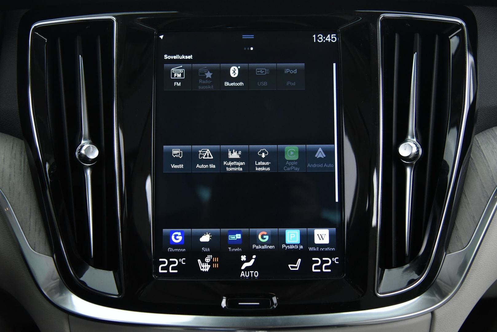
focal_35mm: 38
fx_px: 525
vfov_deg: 35.1
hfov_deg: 50.7
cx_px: 248
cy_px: 166
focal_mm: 38
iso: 4000
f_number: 4
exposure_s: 1/30
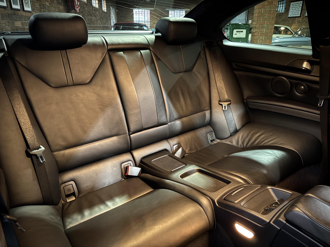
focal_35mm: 24
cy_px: 124
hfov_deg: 71.6
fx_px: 229
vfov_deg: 56.8
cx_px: 165
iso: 1250
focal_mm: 6.76
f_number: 1.78
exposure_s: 1/9
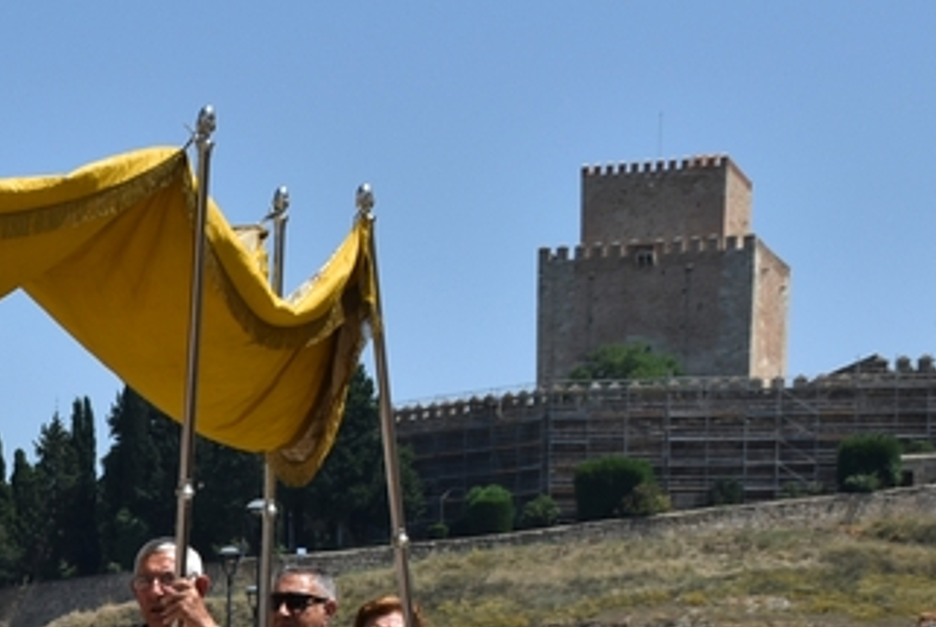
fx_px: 3723
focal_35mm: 143
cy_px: 869
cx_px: -122
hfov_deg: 14.0
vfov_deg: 9.4
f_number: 10
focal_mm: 34
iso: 200
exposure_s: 1/400
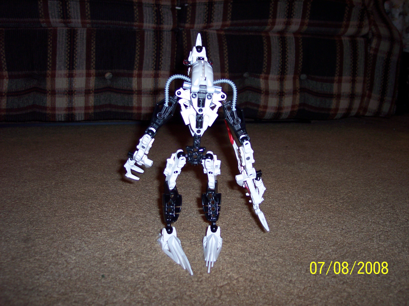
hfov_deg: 49.0
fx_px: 449
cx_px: 204
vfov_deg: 37.7
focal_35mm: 38
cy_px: 153
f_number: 2.8
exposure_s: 1/30
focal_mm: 8
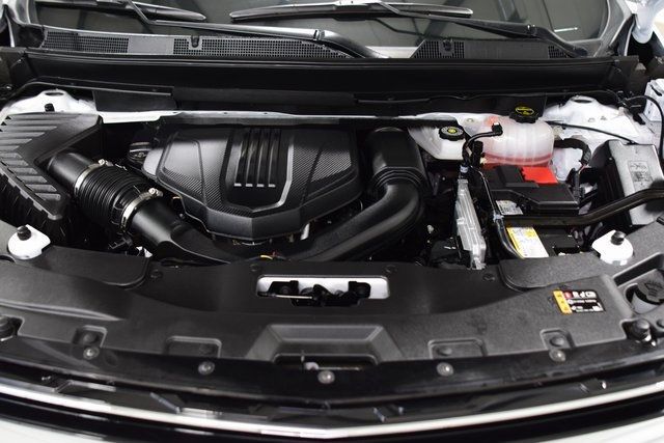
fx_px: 664
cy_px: 222
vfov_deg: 36.9
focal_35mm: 36
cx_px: 332
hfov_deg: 53.1
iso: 1600
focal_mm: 24
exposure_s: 1/60
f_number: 2.8
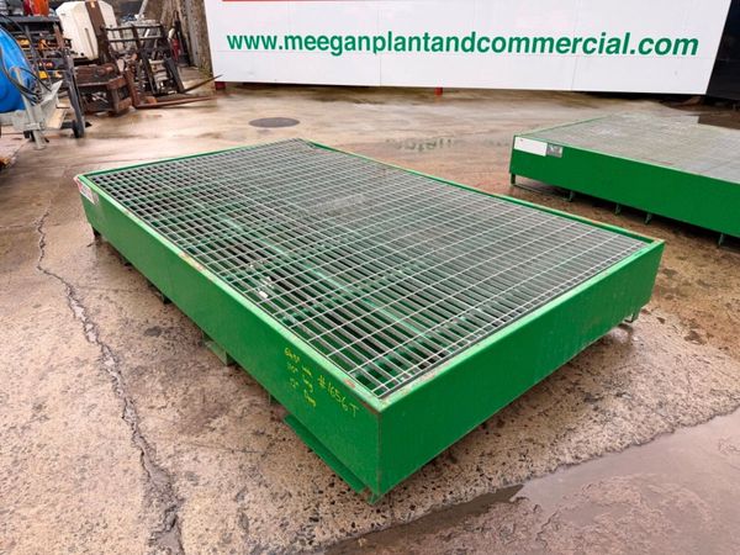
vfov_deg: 56.8
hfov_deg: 71.6
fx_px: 513
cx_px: 370
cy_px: 278
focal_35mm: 24
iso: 80
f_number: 1.78
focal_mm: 6.76
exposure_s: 1/702
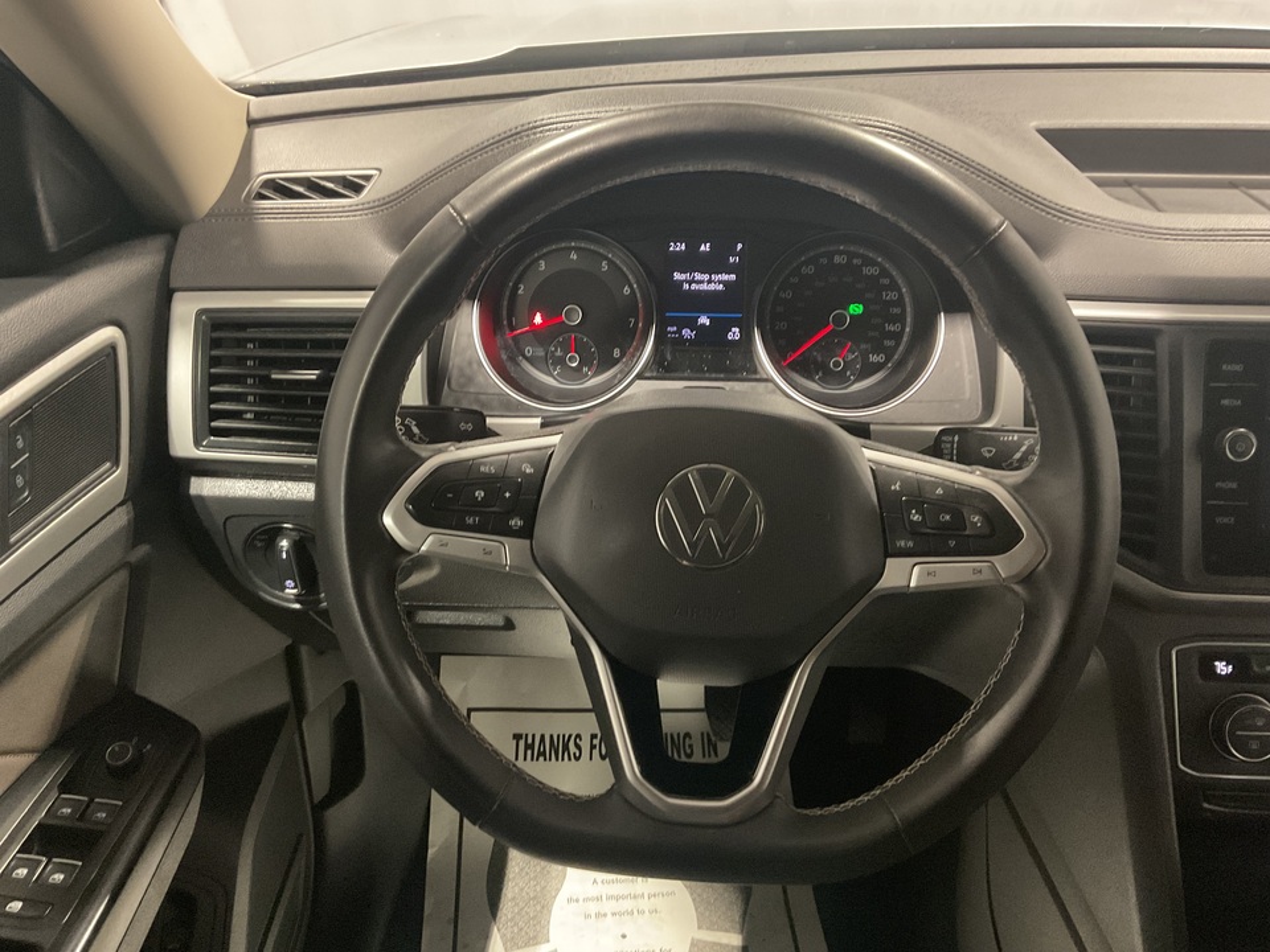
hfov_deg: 61.7
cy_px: 476
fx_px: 1064
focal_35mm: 29
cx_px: 635
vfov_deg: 48.2
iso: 320
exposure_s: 1/25
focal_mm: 3
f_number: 1.8
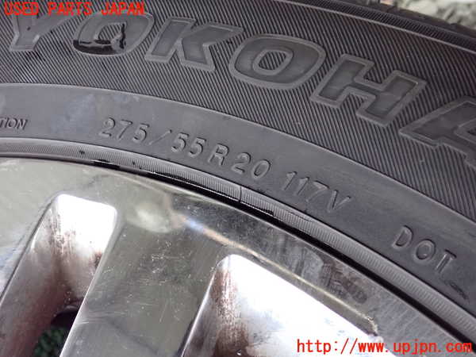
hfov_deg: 60.0
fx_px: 413
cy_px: 178
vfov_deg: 46.8
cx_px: 238
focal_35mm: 30
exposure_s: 1/500
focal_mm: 5.4
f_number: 2.3
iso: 1250
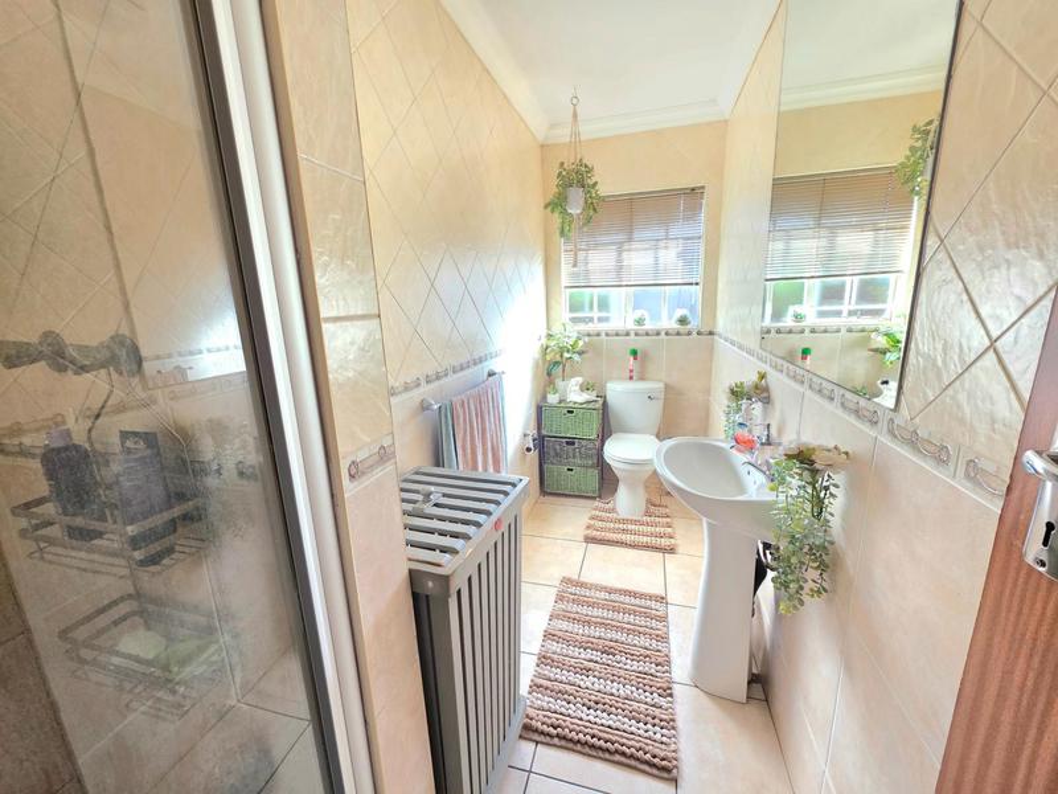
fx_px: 397
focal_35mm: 13
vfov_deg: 89.9
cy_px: 397
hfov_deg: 106.2
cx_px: 529
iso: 160
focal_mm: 2.2
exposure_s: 1/101
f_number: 1.9
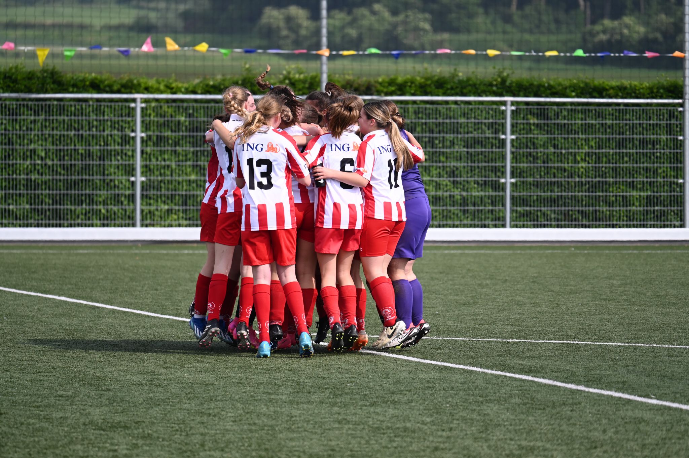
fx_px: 4551
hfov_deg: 8.7
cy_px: 229
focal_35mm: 238
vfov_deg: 5.8
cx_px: 344
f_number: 5.3
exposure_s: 1/1600
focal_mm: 238
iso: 320
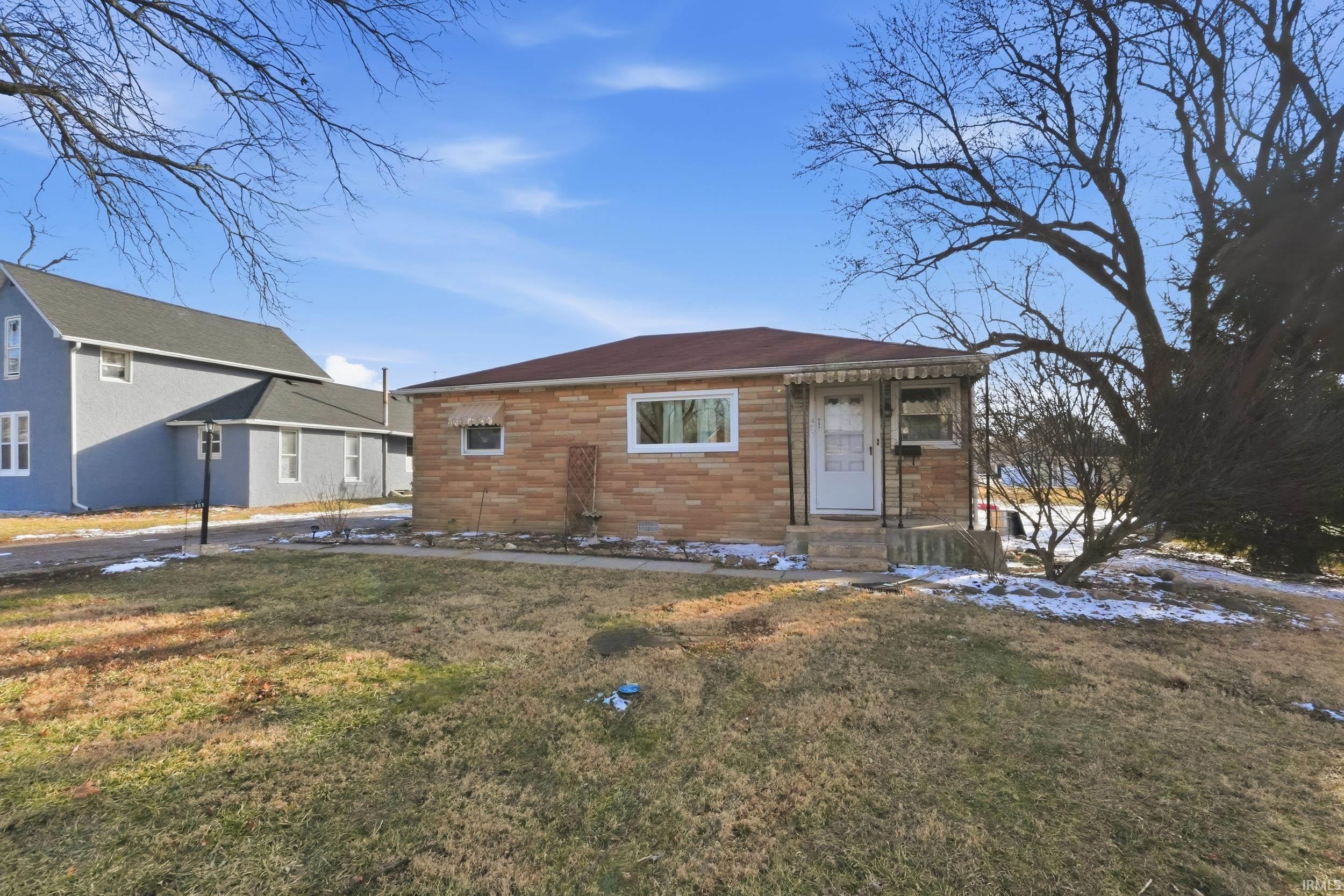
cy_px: 448
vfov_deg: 74.6
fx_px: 588
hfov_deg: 97.6
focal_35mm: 16
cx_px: 672
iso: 640
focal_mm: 10.5
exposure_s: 1/320
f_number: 16
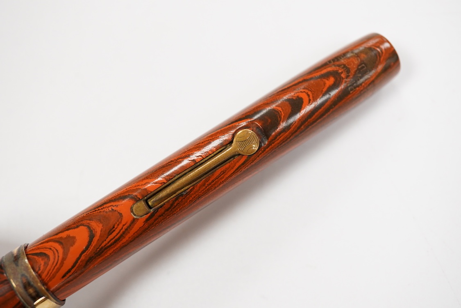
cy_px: 154
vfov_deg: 29.9
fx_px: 576
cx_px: 230
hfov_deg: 43.6
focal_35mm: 45
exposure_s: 1/200
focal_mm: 30
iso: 2500
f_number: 9
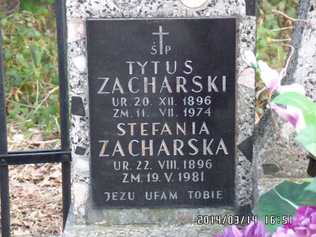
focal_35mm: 141
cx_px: 158
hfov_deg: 14.0
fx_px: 1287
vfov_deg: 10.5
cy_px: 118
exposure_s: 1/60
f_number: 4.2
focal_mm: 25.2
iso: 480
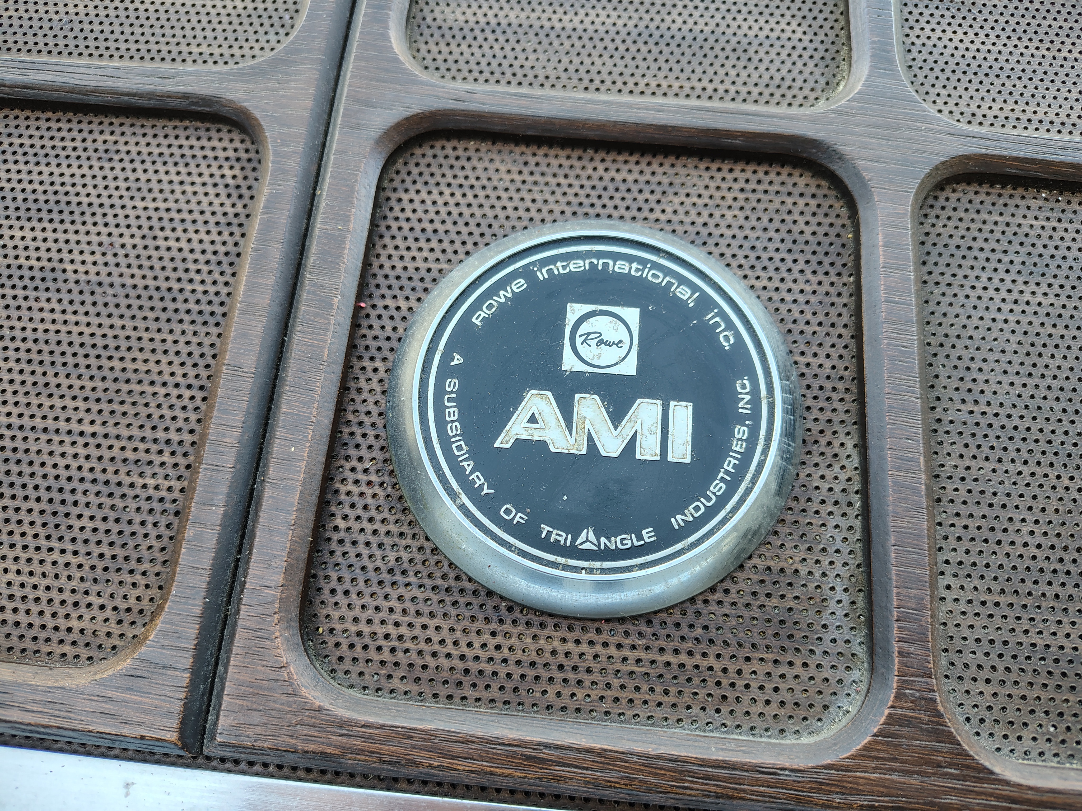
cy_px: 406
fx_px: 750
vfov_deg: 56.8
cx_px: 541
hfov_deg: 71.6
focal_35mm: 24
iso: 118
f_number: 1.8
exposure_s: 1/100
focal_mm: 5.56
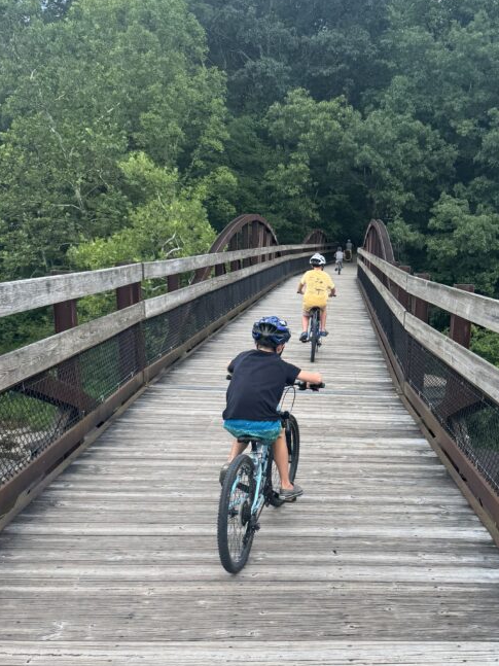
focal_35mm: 38
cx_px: 343
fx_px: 731
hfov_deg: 37.2
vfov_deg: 48.7
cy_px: 398
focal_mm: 6.76
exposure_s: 1/1311
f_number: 1.78
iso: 80
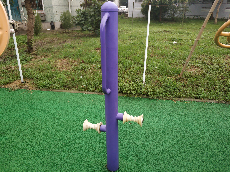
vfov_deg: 51.3
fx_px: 179
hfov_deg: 65.4
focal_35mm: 27
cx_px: 115
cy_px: 86
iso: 100
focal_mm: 3.82
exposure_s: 1/381
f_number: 1.8
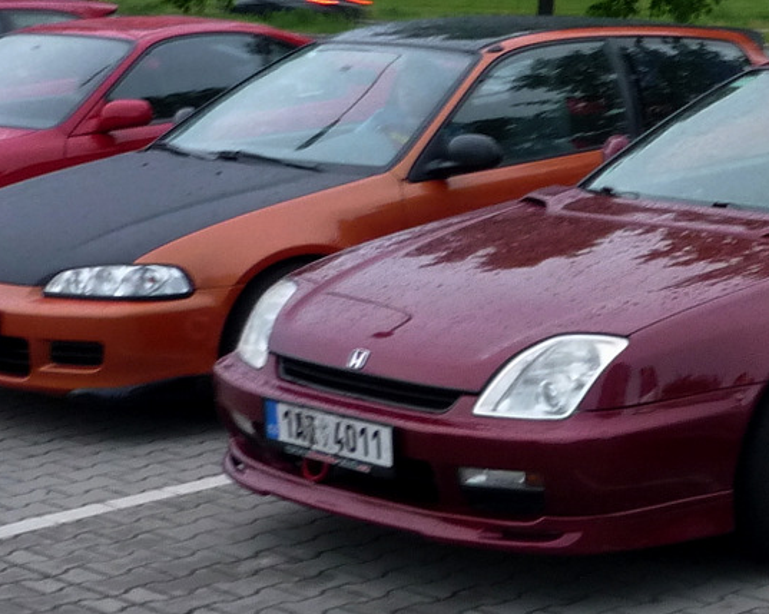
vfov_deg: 15.9
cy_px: 136
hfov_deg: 18.7
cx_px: 969
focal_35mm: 96
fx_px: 2184
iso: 200
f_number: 2.8
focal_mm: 5.5
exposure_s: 1/15
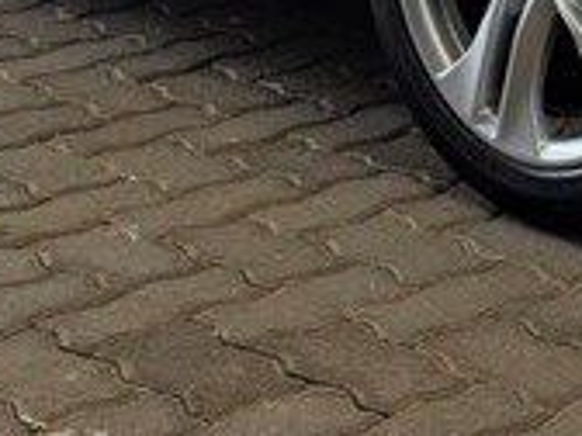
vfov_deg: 9.4
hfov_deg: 13.5
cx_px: 779
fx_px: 2354
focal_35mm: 140
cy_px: -616
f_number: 1.7
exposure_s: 1/2456
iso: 80
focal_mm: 6.25
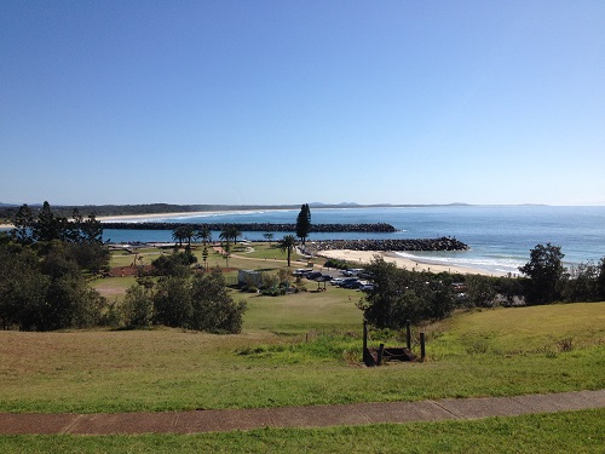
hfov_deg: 52.6
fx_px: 612
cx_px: 302
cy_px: 227
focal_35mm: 35
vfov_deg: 40.7
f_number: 2.4
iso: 50
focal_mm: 4.28
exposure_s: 1/2762
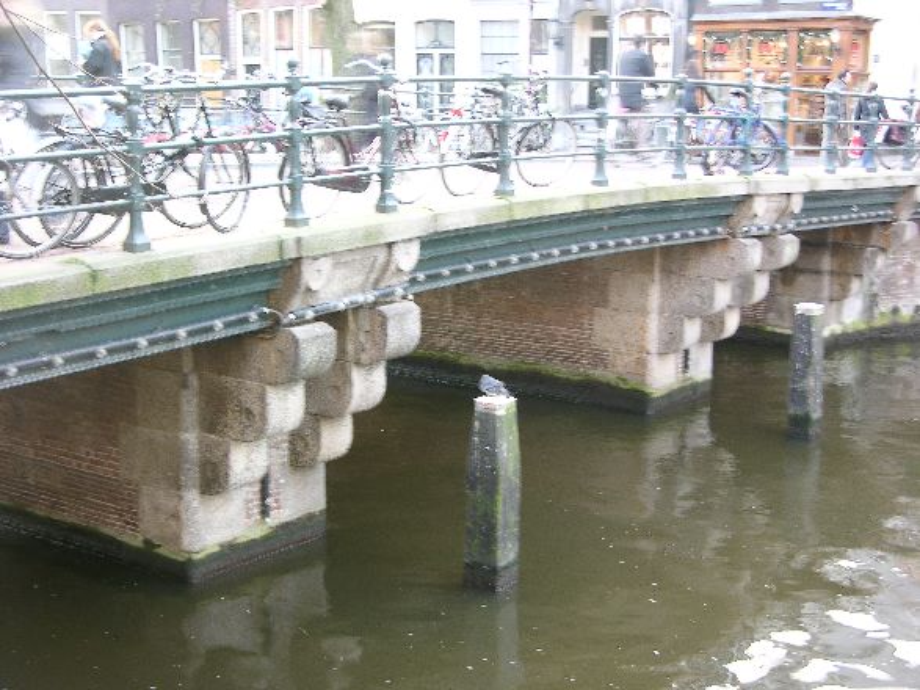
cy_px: 345
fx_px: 1435
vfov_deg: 27.0
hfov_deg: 35.6
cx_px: 460
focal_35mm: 54
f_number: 3.1
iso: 50
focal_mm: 13.7
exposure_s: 1/6.4
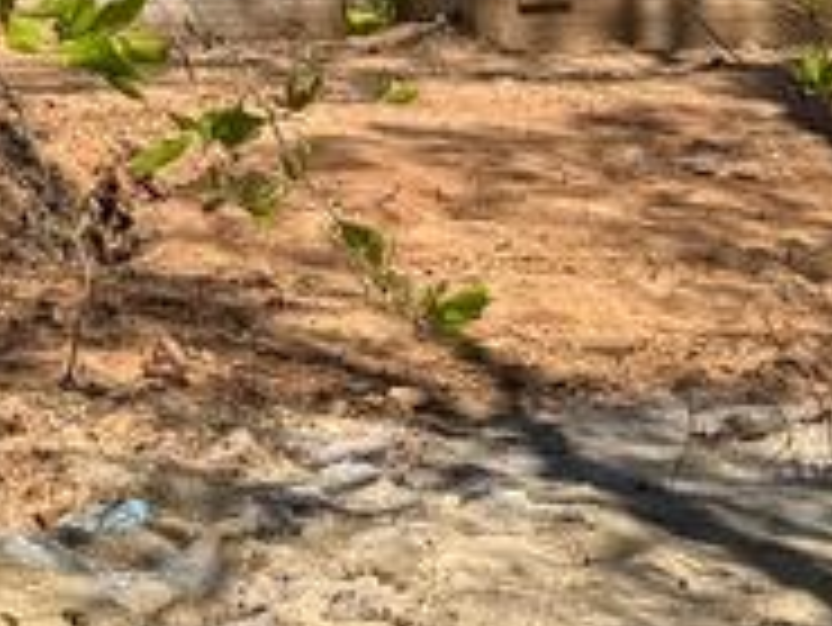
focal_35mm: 133
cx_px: -13
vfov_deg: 10.5
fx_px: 3199
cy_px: -509
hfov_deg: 14.6
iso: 80
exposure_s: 1/4975
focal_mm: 6.76
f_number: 1.78
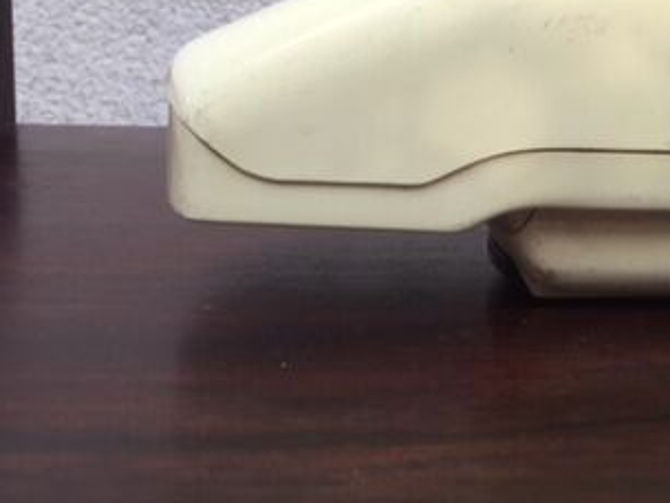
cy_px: 115
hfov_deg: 29.8
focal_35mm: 61
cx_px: 650
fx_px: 1181
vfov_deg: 23.7
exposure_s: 1/100
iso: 32
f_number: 2.2
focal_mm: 4.15
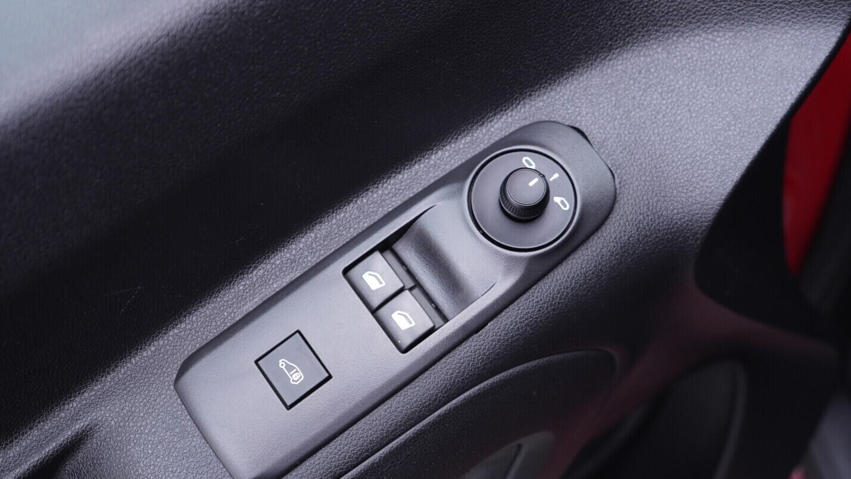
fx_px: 858
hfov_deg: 52.8
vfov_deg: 31.2
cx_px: 424
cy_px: 240
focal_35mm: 38
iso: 250
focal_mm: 24
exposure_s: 1/40
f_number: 2.8
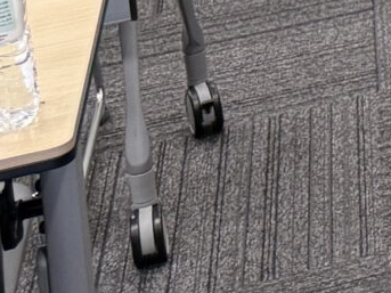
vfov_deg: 7.2
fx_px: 2021
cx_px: 1372
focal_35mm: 179
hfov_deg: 8.3
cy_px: -635
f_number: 1.78
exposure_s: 1/90
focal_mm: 6.76
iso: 160
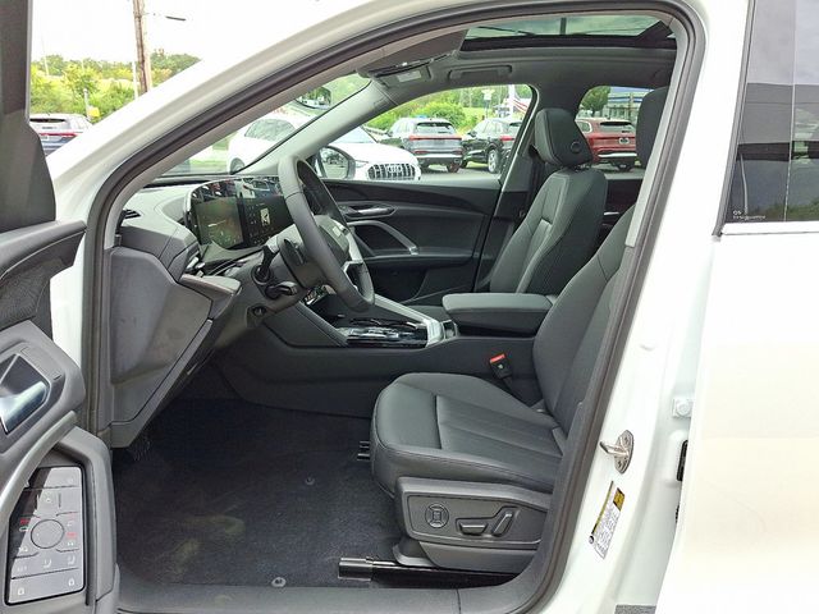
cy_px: 307
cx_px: 410
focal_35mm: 25
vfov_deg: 54.9
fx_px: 591
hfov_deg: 69.4
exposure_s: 1/159
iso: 25
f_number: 1.8
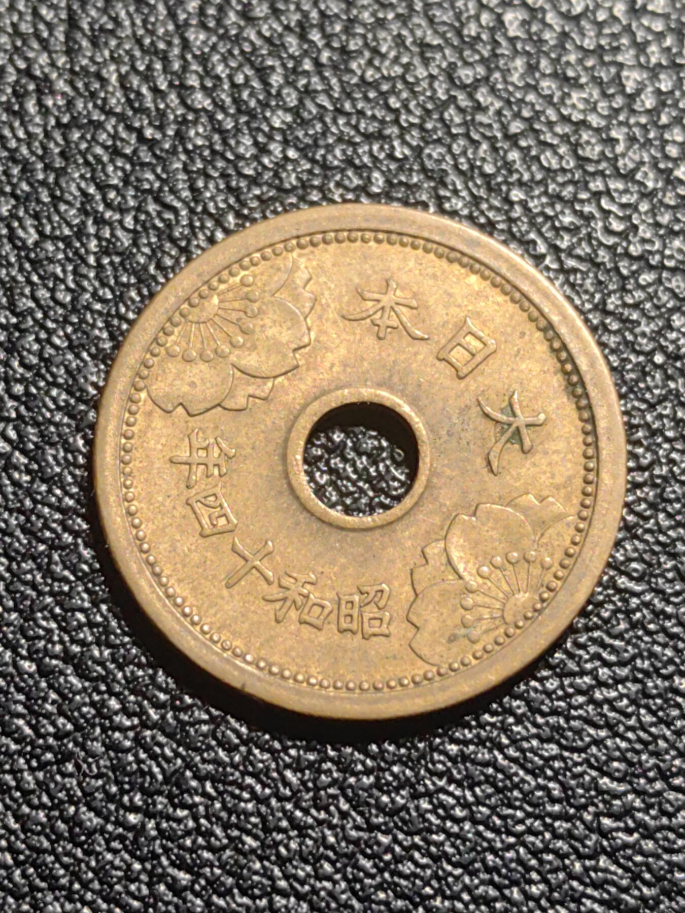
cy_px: 456
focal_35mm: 83
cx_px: 342
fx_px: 2190
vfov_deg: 23.6
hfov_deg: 17.8
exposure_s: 1/100
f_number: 2
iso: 160
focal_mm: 5.75
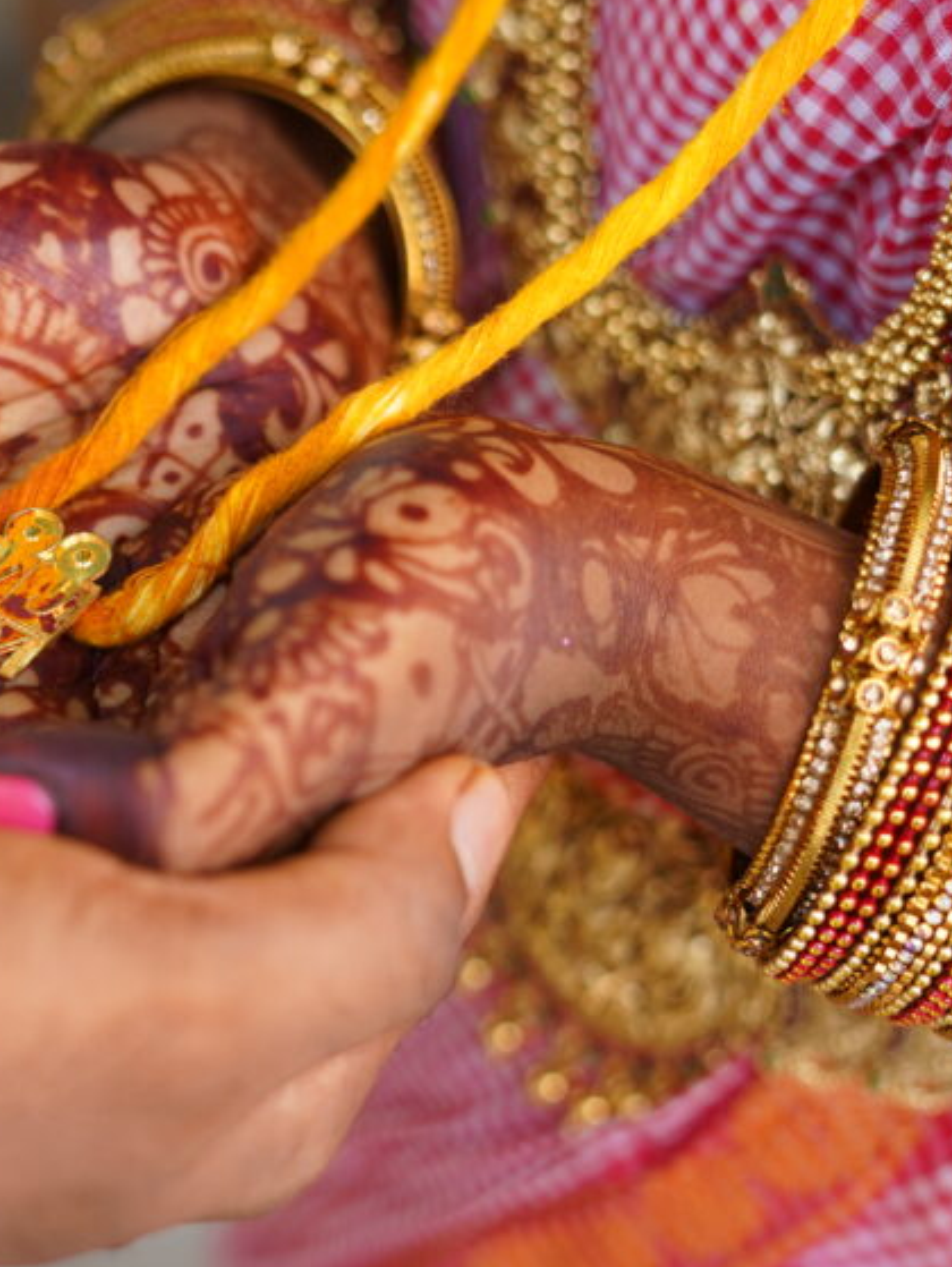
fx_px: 3223
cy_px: 665
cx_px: 2
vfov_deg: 22.2
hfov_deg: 16.5
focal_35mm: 88
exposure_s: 1/200
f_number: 2.8
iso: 250
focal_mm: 50
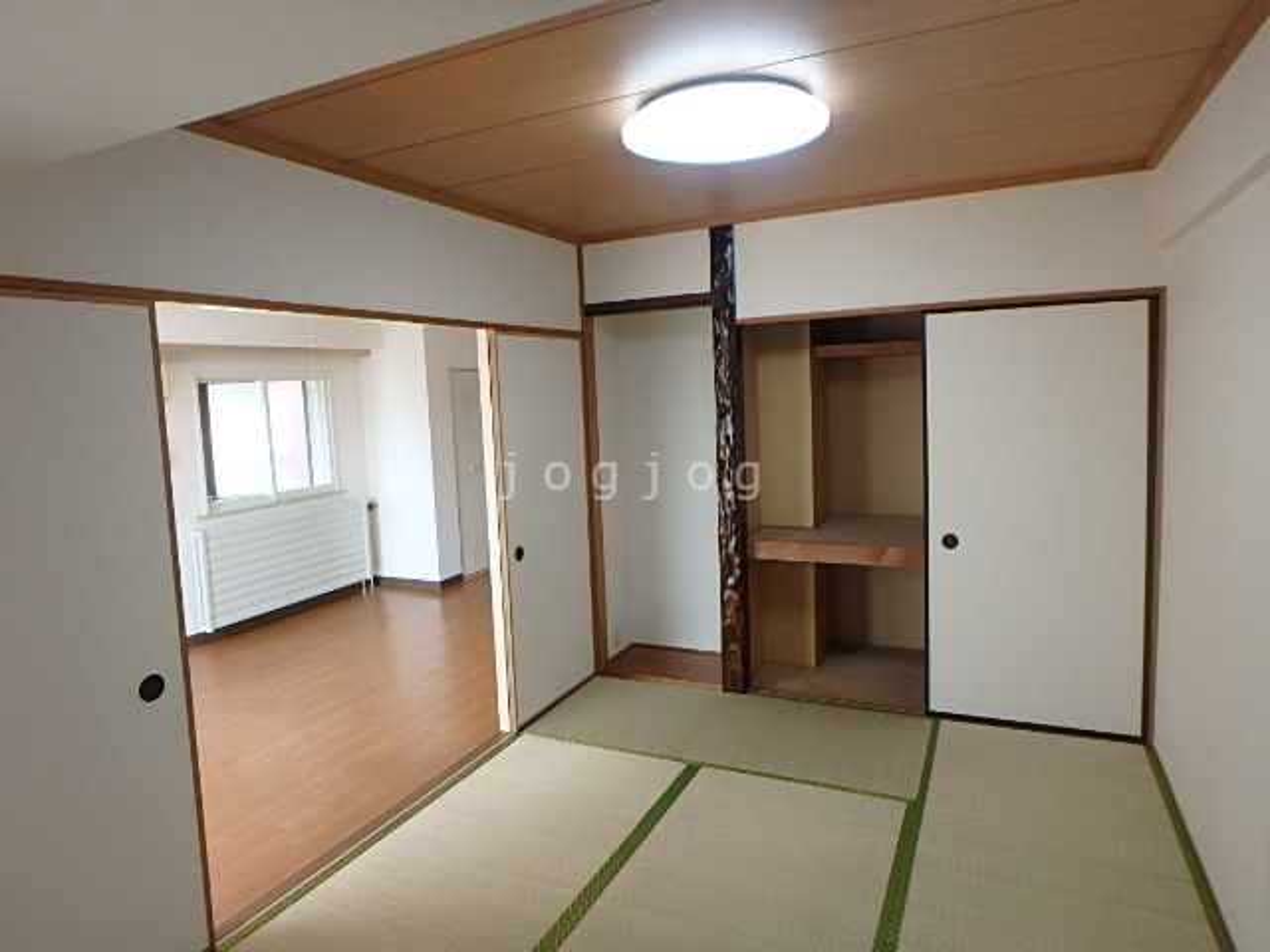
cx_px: 635
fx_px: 770
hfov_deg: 79.0
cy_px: 476
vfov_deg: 63.4
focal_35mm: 21
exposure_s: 1/60
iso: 200
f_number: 3.5
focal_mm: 3.7
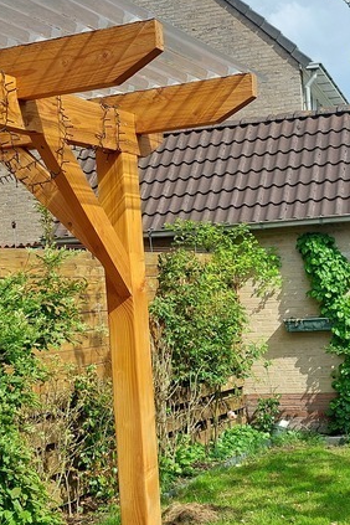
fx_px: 919
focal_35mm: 63
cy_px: 321
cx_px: 182
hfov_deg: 21.6
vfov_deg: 31.8
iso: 25
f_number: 1.8
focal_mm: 5.23
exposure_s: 1/629
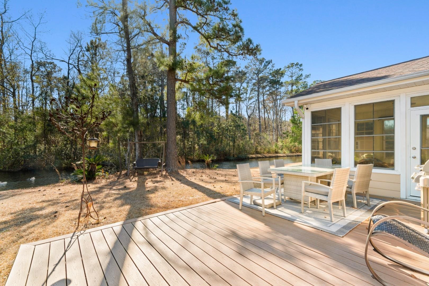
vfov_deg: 77.3
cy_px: 143
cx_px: 214
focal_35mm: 15
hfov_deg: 100.4
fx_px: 179
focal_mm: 10
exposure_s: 1/100
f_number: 5
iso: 100
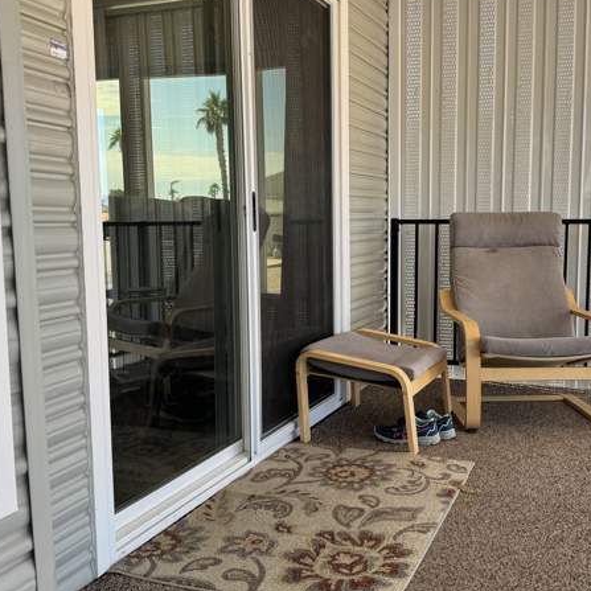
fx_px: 734
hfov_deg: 43.6
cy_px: 294
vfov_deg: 43.9
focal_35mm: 38
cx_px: 362
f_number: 1.78
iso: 80
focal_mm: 6.76
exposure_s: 1/488
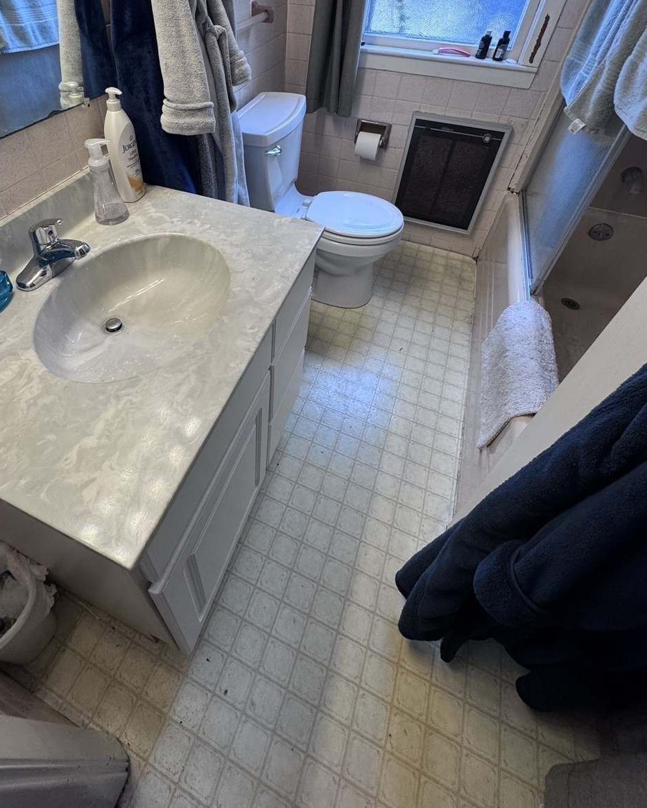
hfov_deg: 73.0
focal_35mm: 18
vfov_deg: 84.0
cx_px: 259
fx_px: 431
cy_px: 284
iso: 250
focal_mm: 2.22
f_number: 2.2
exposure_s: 1/120
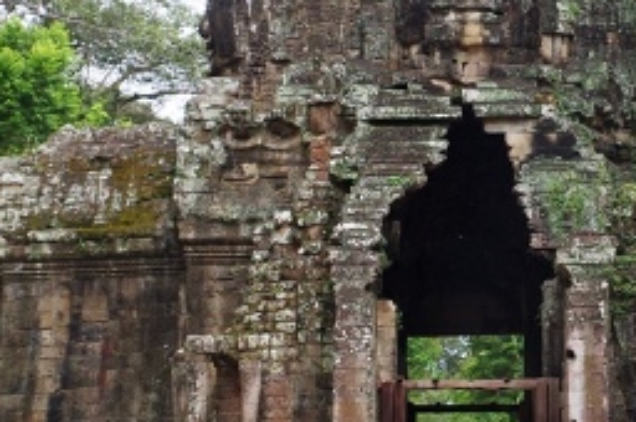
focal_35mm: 90
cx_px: 564
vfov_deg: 15.1
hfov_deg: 22.1
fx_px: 1588
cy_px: 119
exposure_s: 1/250
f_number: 5.6
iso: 200
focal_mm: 24.38
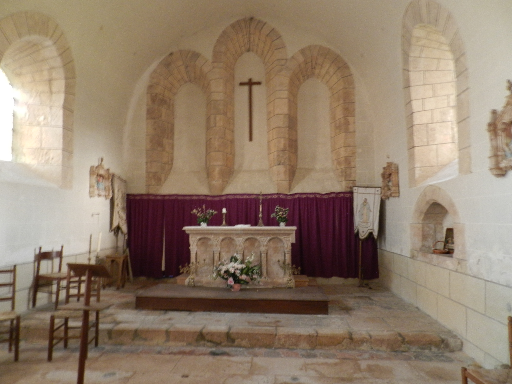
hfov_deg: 73.9
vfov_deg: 58.9
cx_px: 256
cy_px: 192
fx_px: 340
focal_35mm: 23
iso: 400
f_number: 3.4
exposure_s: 1/1.6
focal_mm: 4
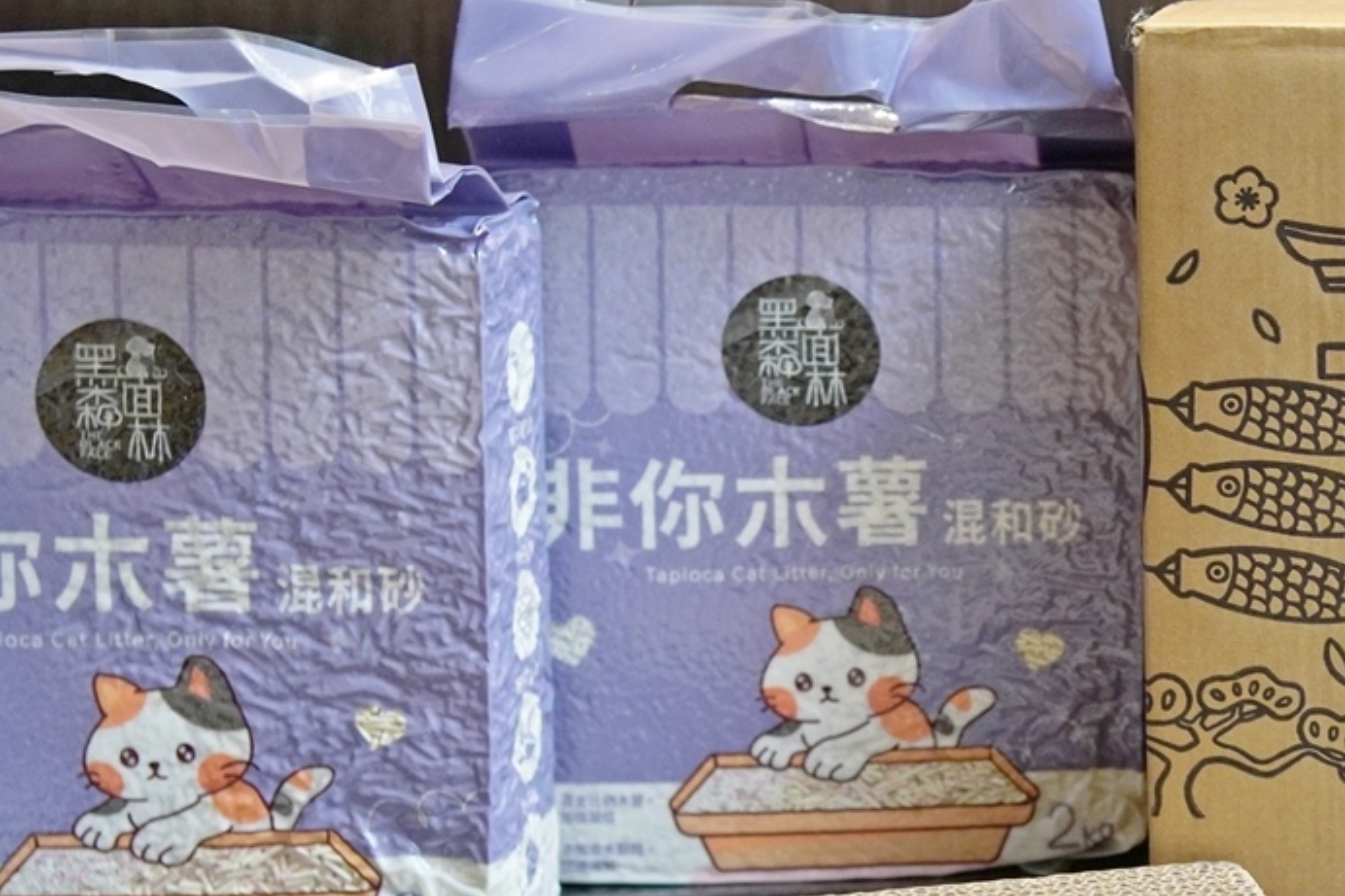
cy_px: 597
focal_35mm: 86
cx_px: 1137
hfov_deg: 23.2
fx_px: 3207
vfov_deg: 15.9
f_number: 2.2
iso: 1600
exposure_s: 1/160
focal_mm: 33
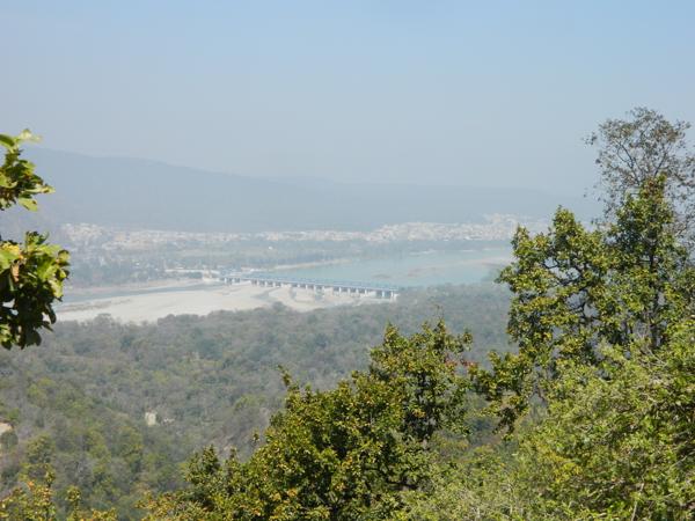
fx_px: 1144
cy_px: 260
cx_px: 348
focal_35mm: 57
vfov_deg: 25.7
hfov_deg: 33.8
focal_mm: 10.2
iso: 80
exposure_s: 1/800
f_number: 3.8
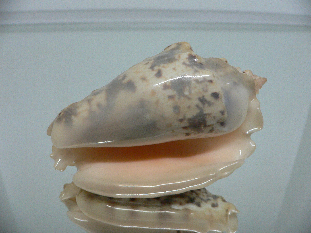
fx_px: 314
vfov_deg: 40.7
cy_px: 116
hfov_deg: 52.6
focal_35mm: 35
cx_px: 156
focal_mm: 4.6
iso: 200
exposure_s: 1/60
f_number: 2.8
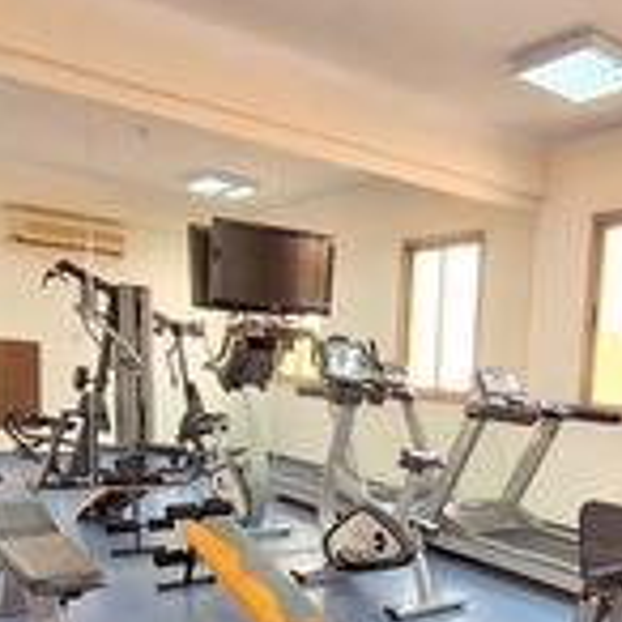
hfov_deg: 44.3
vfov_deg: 44.2
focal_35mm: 36
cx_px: 479
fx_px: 732
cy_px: 484
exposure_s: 1/25
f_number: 2.2
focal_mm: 1.74
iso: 200
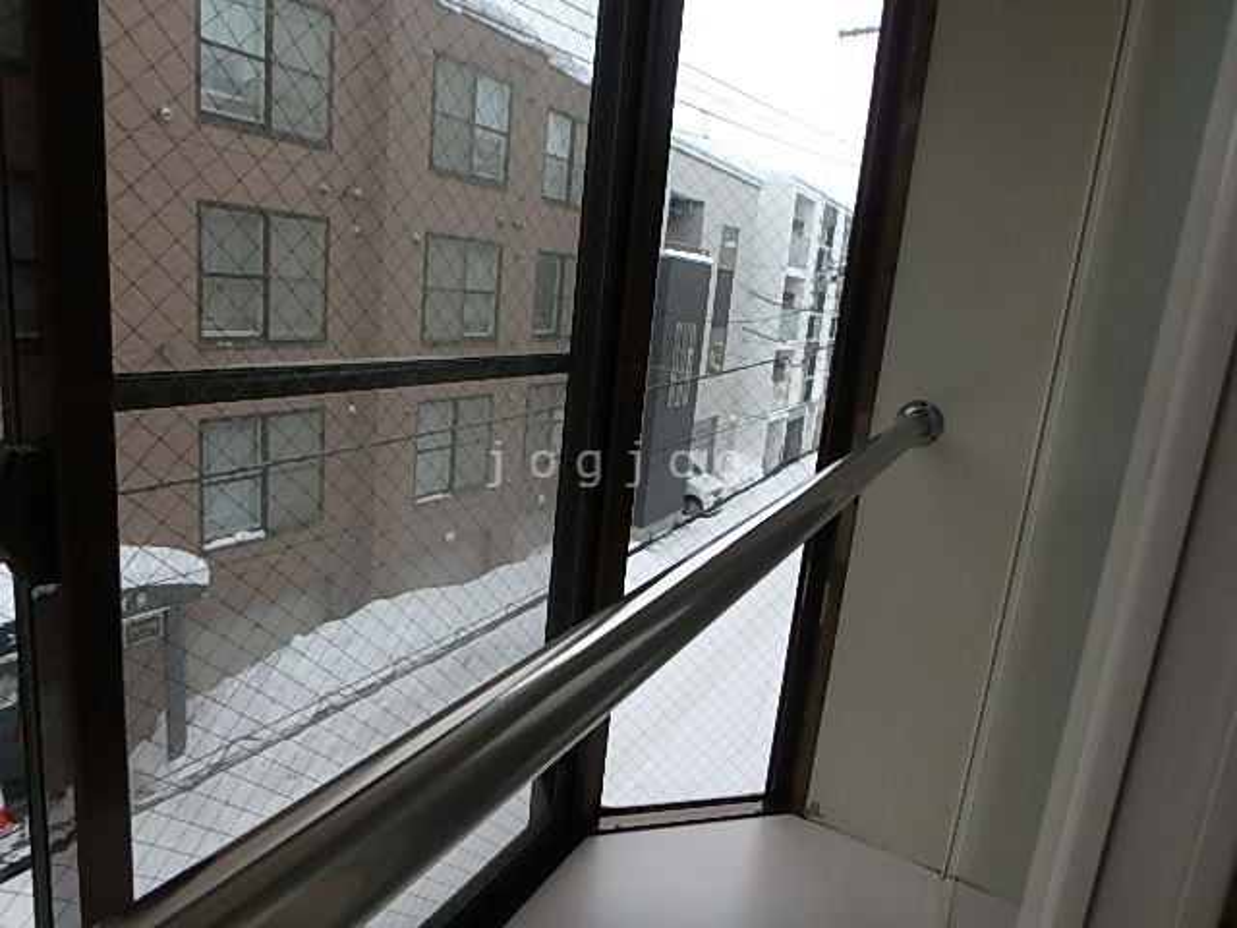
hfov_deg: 79.0
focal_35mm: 21
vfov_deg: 63.4
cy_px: 464
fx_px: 750
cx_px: 618
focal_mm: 3.7
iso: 125
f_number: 3.5
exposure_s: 1/250
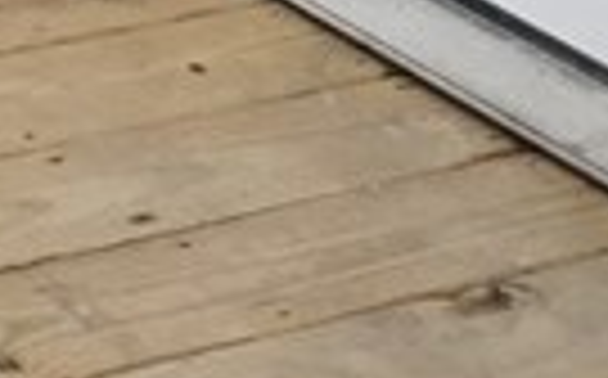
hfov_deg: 7.9
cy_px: -770
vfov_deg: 5.3
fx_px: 3856
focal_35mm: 233
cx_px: -1157
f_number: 2.2
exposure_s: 1/791
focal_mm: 4.15
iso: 32
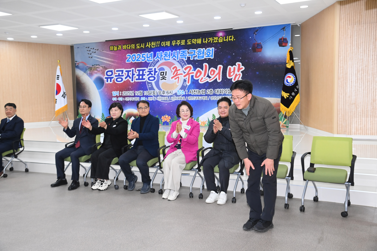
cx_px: 188
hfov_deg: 50.7
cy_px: 126
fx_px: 398
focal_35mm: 38
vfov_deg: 35.1
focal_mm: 38
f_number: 6.3
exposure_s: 1/250
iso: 3200
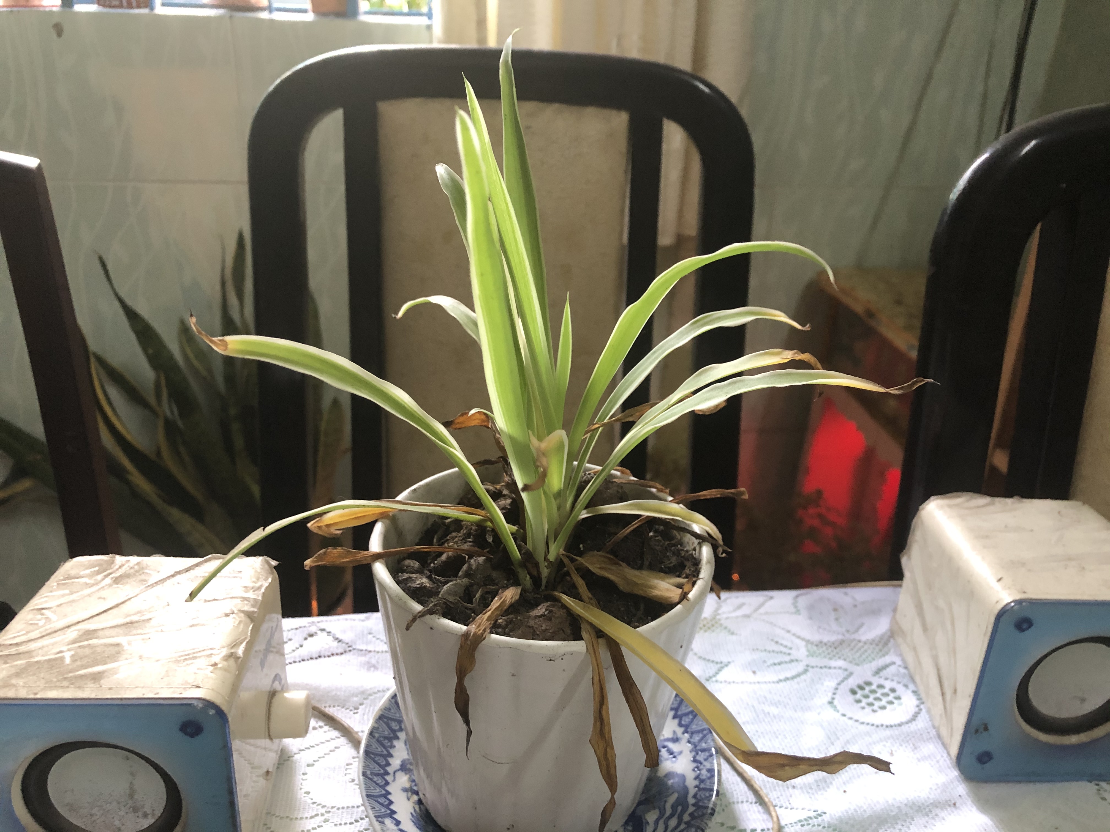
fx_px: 898
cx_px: 555
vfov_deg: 49.7
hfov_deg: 63.4
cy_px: 416
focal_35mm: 28
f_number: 1.8
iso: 100
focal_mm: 4
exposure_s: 1/14
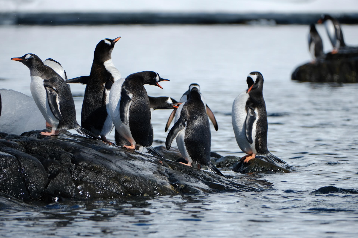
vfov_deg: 3.0
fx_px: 4484
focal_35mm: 451
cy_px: 119
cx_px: 179
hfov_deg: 4.6
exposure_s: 1/2000
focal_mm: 300
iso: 200
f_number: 5.6
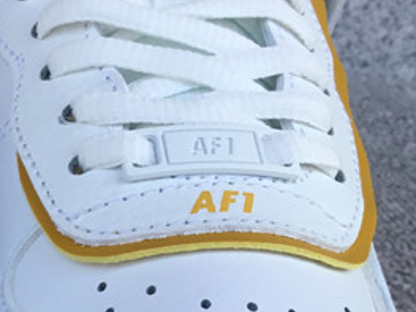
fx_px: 1273
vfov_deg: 13.5
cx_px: -78
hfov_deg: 17.7
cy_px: 387
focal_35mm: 106
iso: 25
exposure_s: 1/392
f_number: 2.4
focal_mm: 3.3
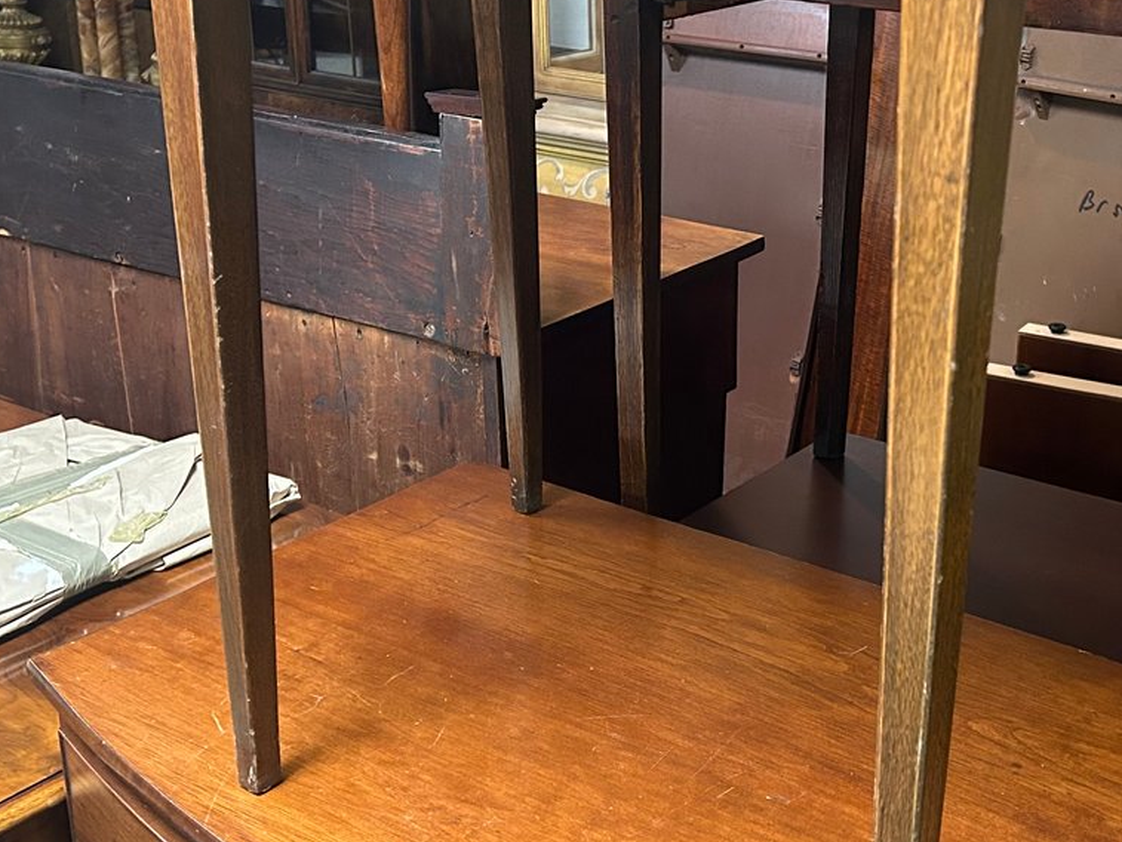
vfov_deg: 28.0
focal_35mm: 52
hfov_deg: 35.8
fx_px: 1686
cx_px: 868
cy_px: 345
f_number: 1.5
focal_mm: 5.7
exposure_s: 1/40
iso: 500
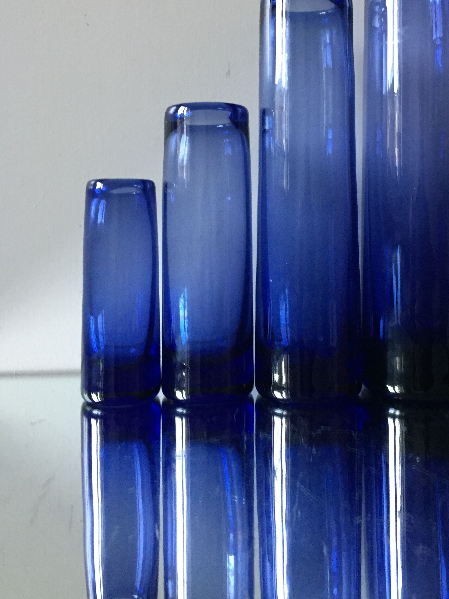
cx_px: 267
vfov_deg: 48.3
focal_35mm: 38
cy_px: 208
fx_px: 657
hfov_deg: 37.6
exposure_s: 1/20
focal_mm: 4.15
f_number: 2.2
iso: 250
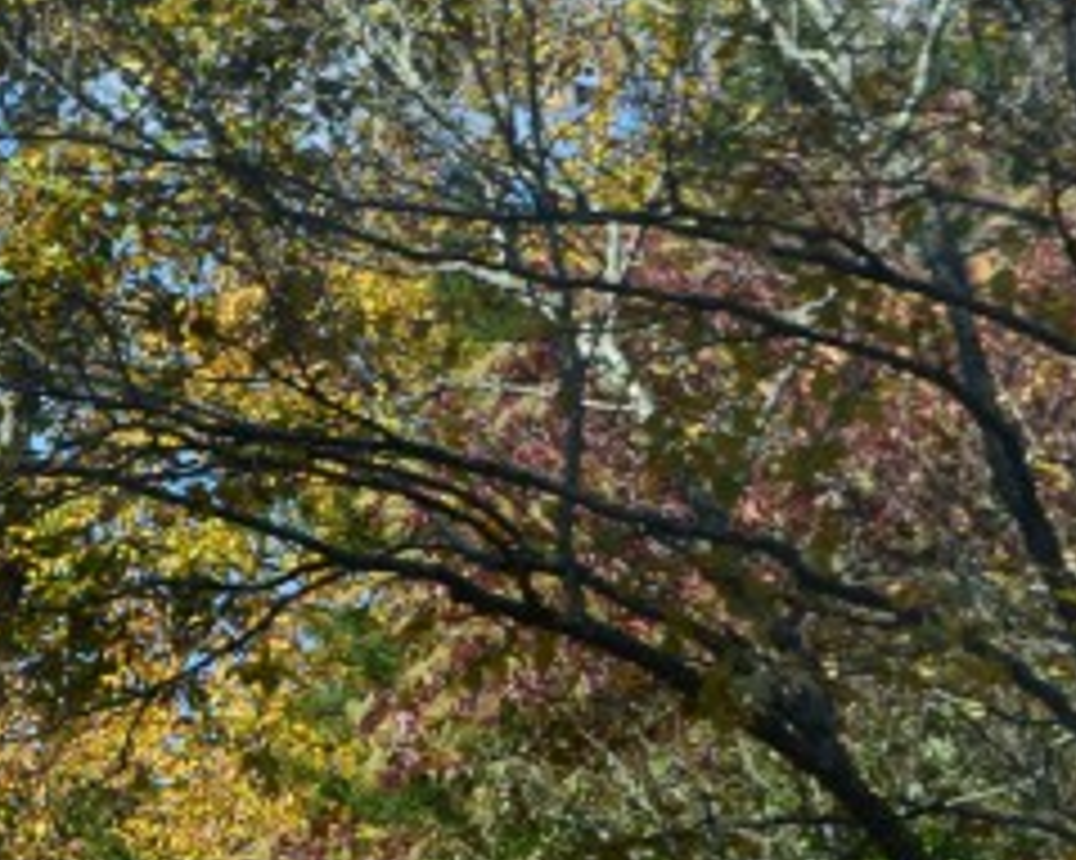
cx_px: -1216
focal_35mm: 290
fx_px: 9231
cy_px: 819
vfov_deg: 5.3
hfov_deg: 6.4
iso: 400
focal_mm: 48
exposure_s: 1/320
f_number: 10
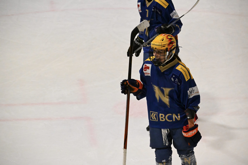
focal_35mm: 147
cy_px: 82
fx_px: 1012
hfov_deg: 14.0
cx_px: 124
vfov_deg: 9.3
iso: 9000
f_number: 5
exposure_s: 1/4000
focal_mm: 98
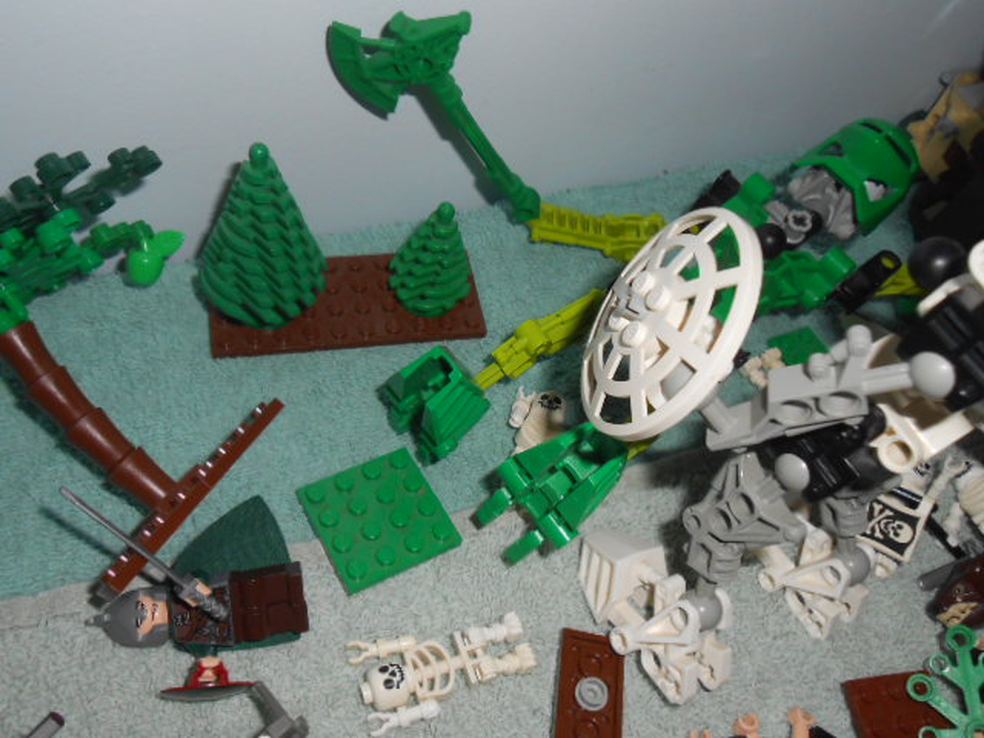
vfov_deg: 41.8
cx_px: 492
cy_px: 369
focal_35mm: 34
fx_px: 966
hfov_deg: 54.0
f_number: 12.5
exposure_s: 1/30
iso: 200
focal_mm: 6
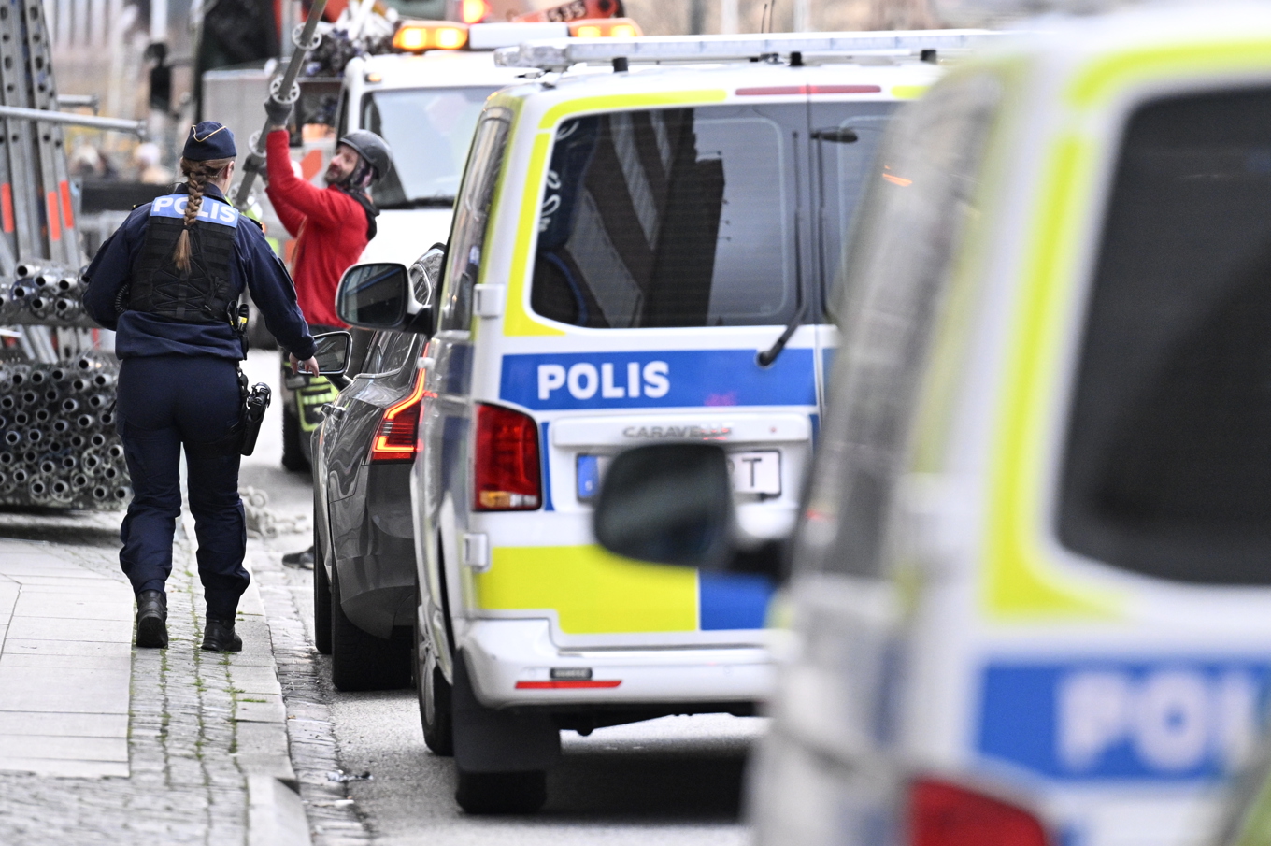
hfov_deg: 10.3
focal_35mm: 200
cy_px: 423
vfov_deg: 6.9
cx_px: 636
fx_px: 7057
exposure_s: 1/640
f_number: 2.8
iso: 2200
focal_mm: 200
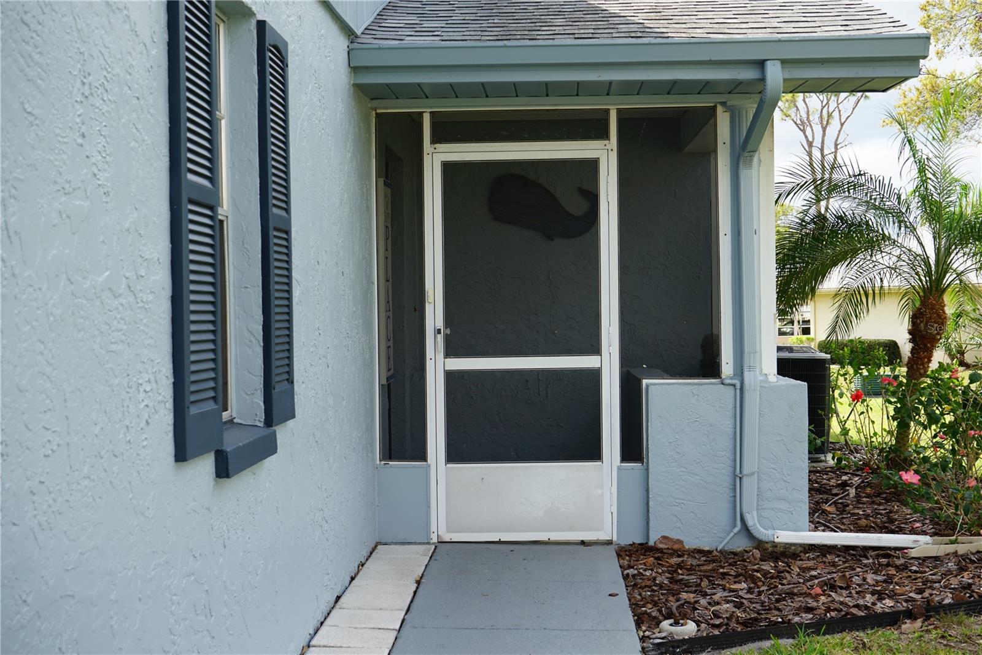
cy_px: 328
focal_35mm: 48
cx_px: 491
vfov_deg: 28.1
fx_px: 1309
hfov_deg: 41.1
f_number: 9
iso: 100
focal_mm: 48
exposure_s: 1/80
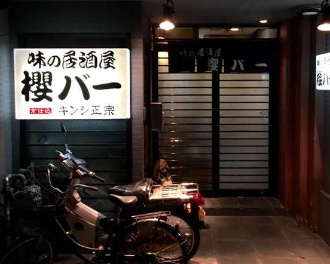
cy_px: 110
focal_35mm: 41
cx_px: 178
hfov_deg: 44.7
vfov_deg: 36.4
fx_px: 401
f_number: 2.2
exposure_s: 1/15
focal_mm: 4.15
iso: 200
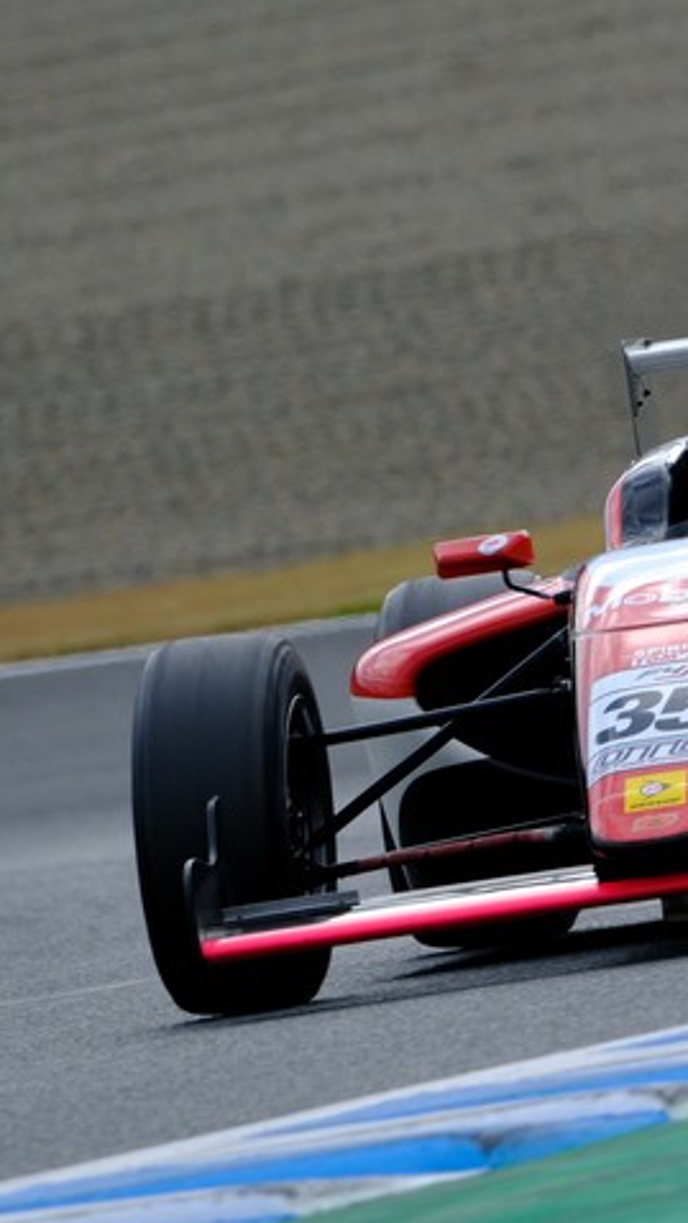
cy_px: 612
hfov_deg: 1.0
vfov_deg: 1.8
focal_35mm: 1231
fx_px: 39910
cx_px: 647
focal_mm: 520.2
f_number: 9
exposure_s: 1/1000
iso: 1000
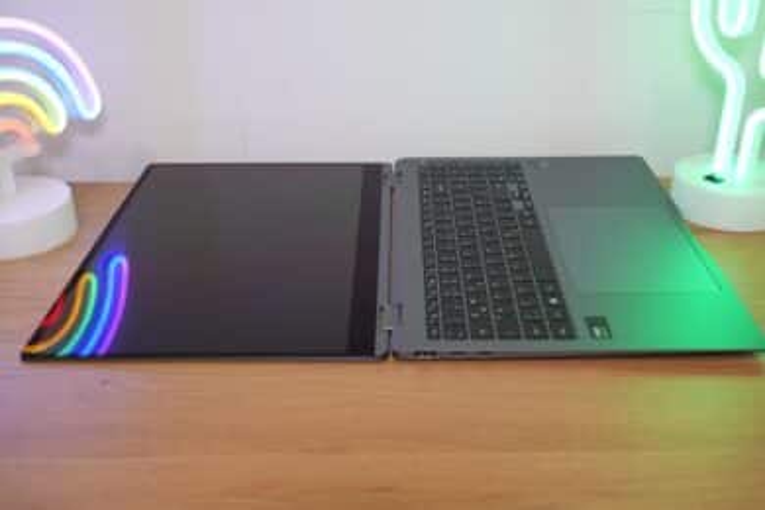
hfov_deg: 48.5
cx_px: 382
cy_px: 255
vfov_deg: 33.4
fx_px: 850
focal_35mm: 40
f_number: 5.6
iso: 1000
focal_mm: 40
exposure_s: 1/40
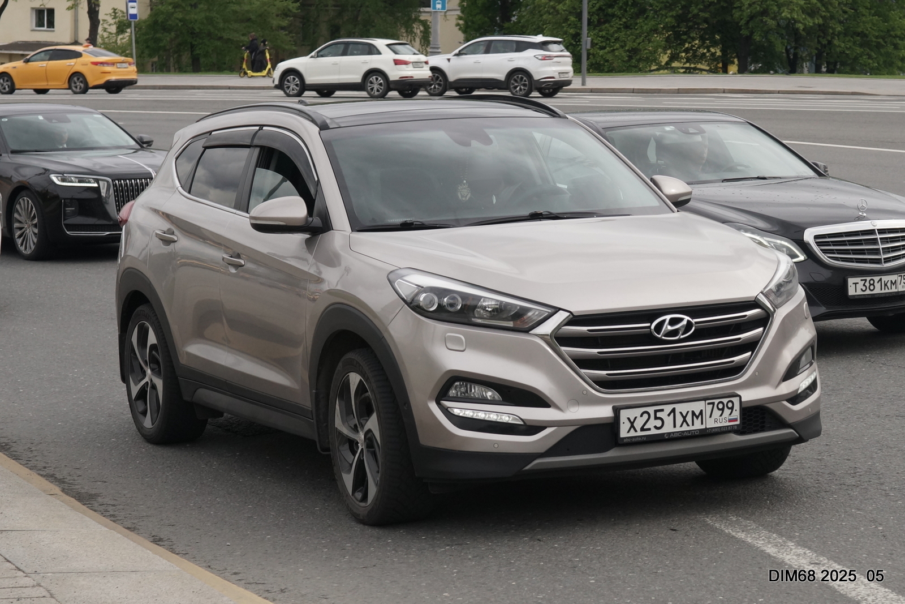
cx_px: 452
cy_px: 302
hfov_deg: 39.6
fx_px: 1257
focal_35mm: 50
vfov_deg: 27.0
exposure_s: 1/800
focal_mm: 50
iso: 500
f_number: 7.1
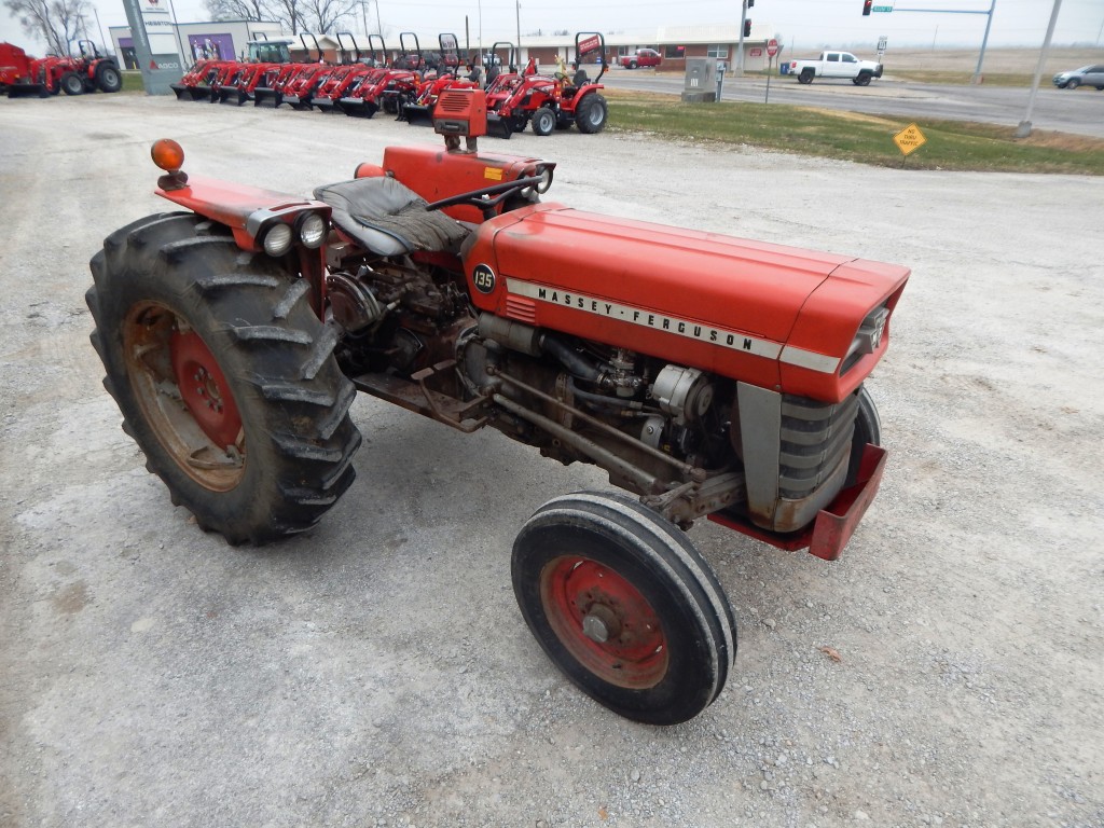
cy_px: 414
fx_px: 702
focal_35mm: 22
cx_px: 552
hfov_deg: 76.4
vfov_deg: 61.1
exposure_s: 1/125
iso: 125
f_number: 3
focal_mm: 4
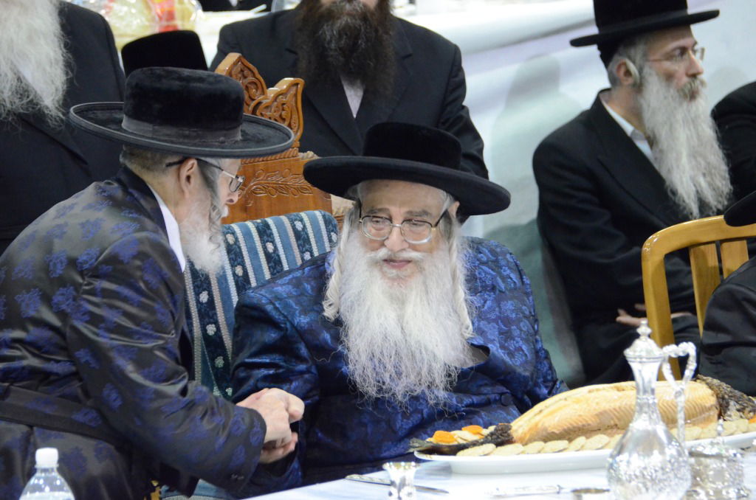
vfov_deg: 4.0
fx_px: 7229
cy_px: 250
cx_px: 378
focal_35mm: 345
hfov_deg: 6.0
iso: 5000
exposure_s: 1/50
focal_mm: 230
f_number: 5.6
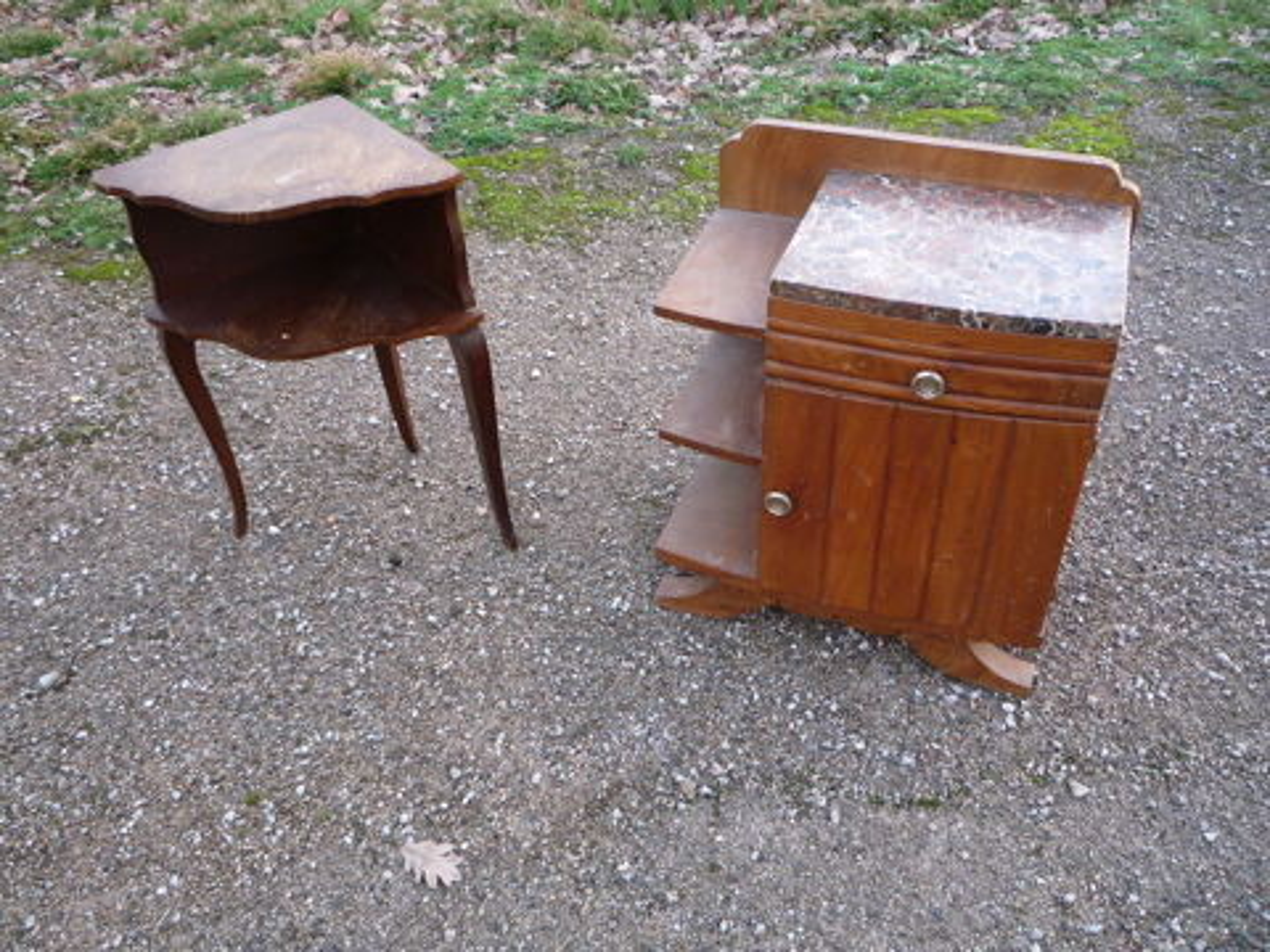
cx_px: 635
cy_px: 476
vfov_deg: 46.8
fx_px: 1101
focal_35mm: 30
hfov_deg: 60.0
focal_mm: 5.2
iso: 125
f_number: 3.3
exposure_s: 1/30
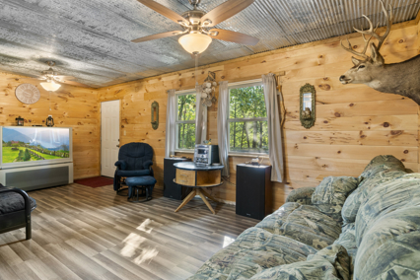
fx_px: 222
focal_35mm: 19
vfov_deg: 64.5
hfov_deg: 86.9
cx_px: 210
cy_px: 137
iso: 250
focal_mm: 12
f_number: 9
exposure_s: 2
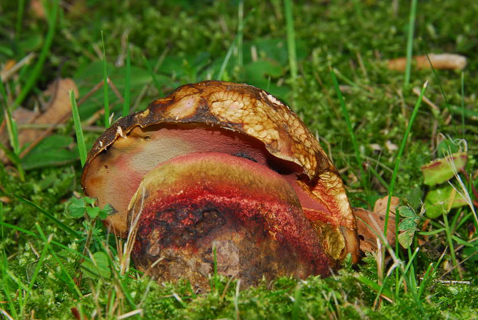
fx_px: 3987
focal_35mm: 300
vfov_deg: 4.6
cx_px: 239
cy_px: 160
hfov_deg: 6.9
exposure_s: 1/6
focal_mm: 200
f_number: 25
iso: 200
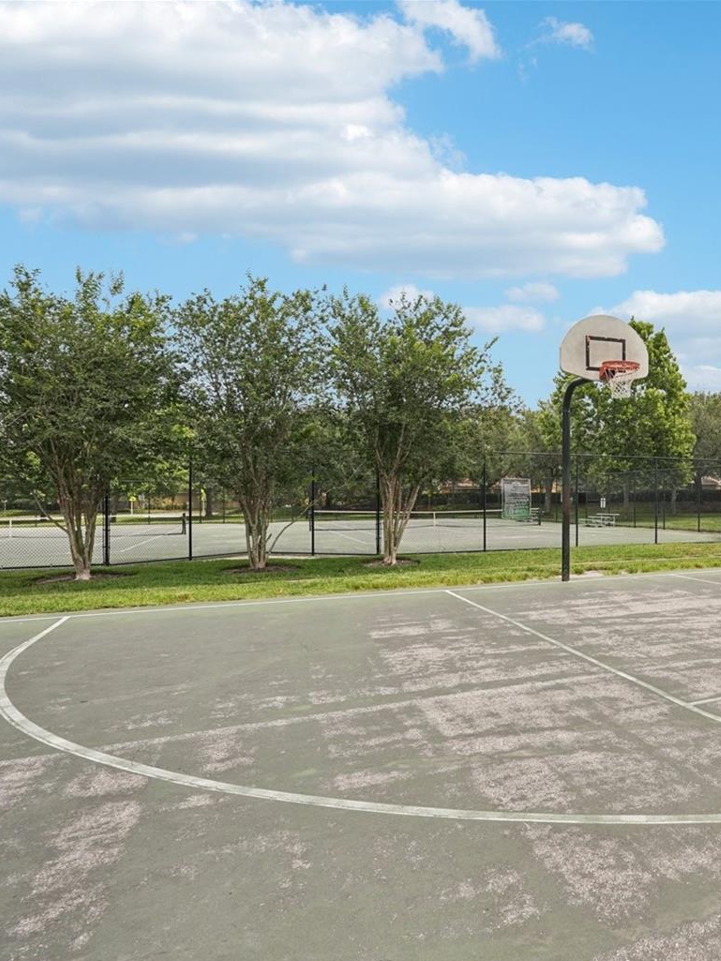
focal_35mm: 25
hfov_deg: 50.7
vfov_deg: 69.9
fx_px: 687
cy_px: 499
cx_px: 613
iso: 400
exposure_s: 1/640
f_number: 8
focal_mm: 16.5
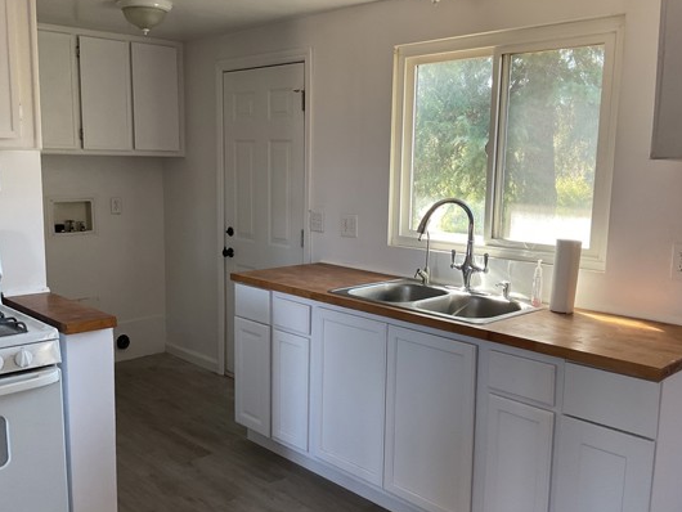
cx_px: 347
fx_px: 690
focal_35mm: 35
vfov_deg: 40.7
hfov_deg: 52.6
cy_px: 270
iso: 50
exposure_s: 1/60
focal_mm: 3
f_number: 1.8
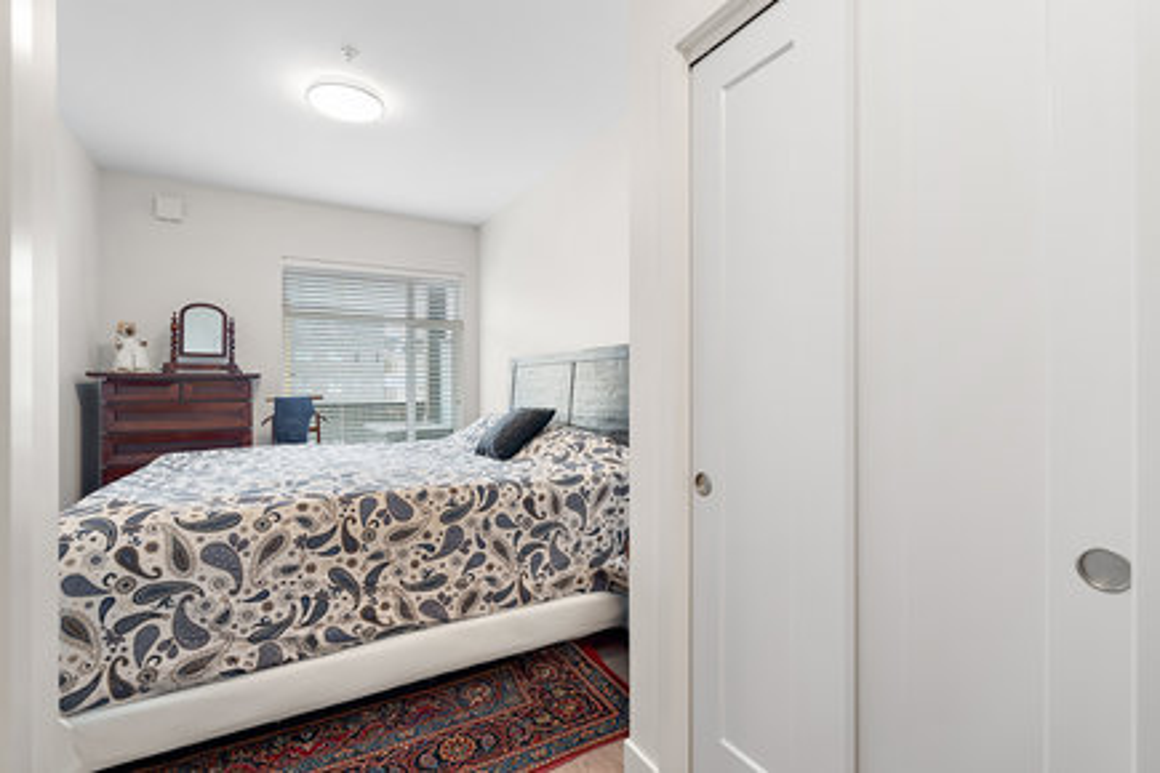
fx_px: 516
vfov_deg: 73.7
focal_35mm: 16
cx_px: 580
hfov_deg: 96.7
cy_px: 386
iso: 320
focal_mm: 16
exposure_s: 1/1.67
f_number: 7.1
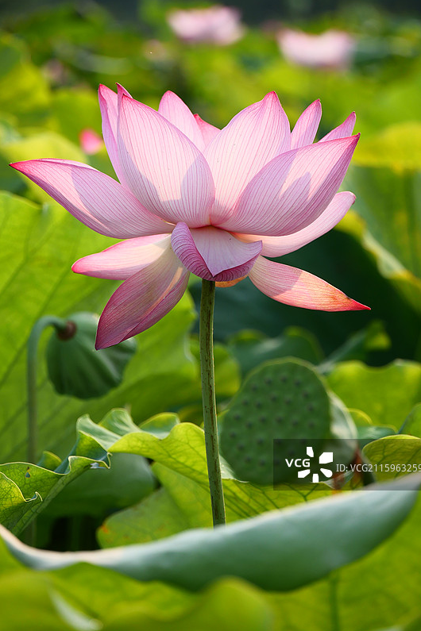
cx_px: 212
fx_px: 4332
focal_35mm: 247
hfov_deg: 5.6
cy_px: 316
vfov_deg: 8.3
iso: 200
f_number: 5.6
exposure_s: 1/640
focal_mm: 118
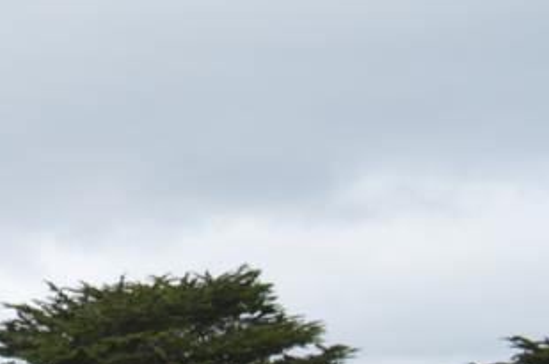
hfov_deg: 12.6
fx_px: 1995
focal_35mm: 131
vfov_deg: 9.9
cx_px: -730
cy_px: 649
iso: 100
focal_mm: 18
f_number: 8
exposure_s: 1/200
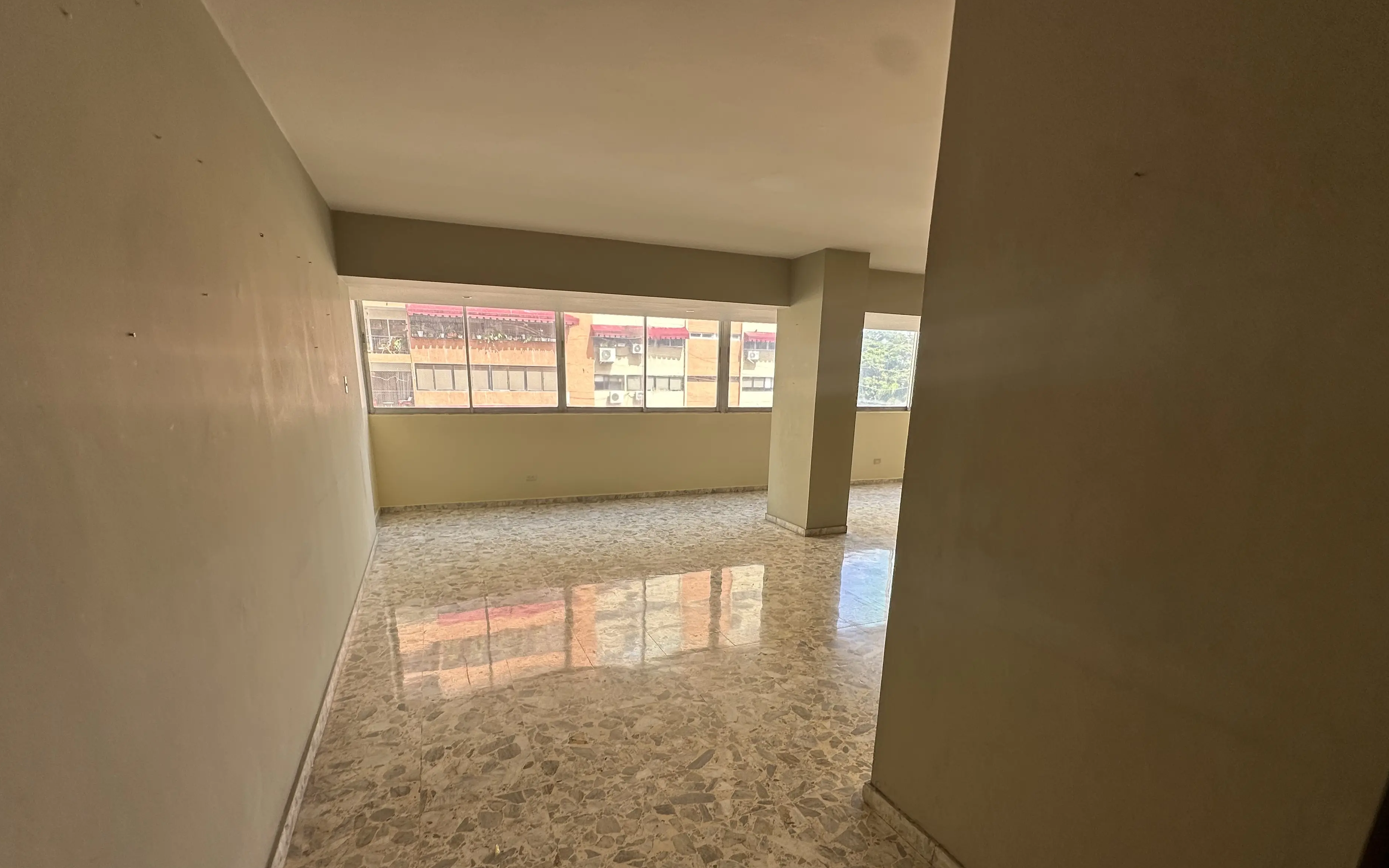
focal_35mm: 16
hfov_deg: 97.8
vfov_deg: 70.2
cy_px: 537
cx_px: 682
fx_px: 606
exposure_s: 1/180
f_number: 2.2
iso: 40
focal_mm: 2.22
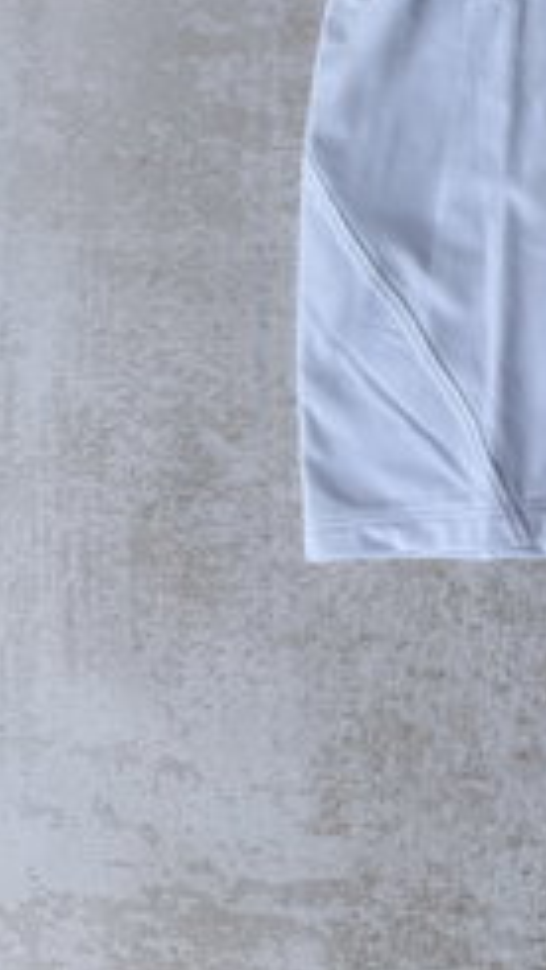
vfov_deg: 32.6
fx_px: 1466
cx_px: 716
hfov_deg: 19.4
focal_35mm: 57
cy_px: -73
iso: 80
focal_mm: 6.76
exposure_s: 1/1337
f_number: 1.78
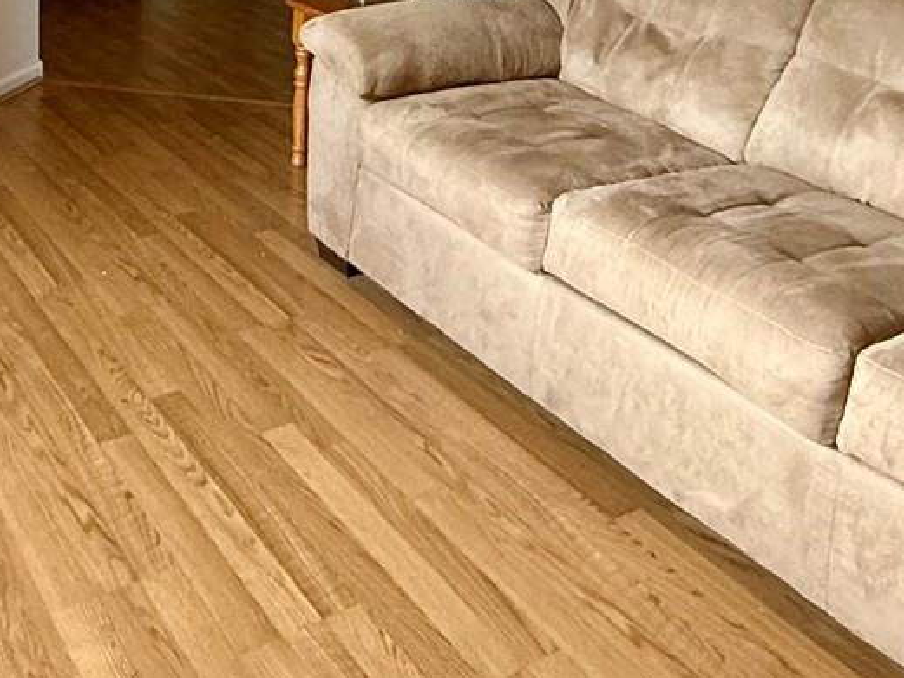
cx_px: 363
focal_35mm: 43
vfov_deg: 30.4
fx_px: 1123
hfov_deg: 43.6
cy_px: -49
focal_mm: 2.22
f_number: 2.2
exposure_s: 1/60
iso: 640
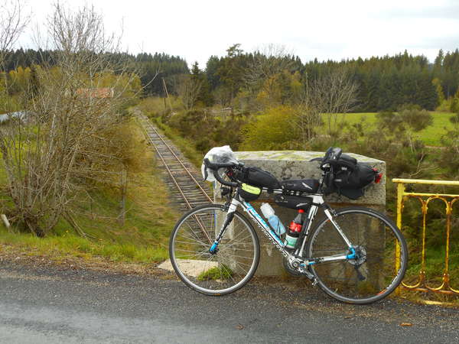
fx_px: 517
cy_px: 172
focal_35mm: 39
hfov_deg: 47.9
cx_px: 230
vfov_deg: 36.8
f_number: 4.5
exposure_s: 1/80
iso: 80
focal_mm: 6.9
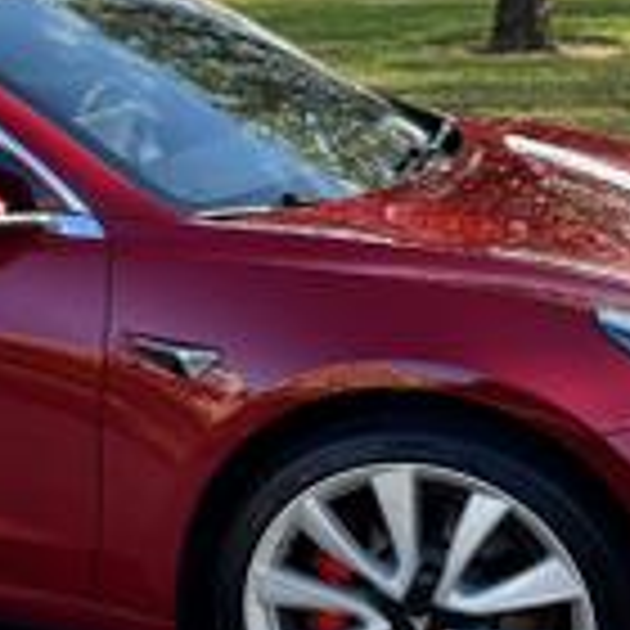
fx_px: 1709
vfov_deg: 20.7
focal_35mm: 83
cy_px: 464
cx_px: 14
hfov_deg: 20.3
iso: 50
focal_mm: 5.96
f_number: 1.6
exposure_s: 1/377
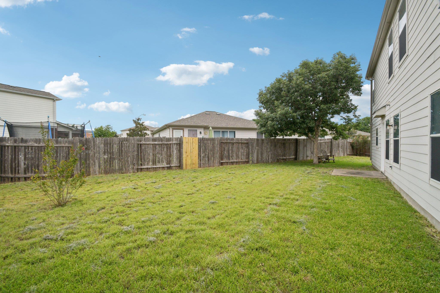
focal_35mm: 15
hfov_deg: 100.4
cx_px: 220
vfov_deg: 77.3
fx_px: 183
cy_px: 146
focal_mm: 10
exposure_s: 1/400
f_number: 8
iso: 400
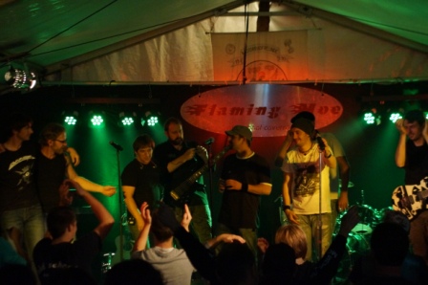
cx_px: 214
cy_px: 142
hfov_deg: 22.6
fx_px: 1069
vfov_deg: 15.2
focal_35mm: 90
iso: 3200
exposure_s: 1/80
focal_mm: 60
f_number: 5
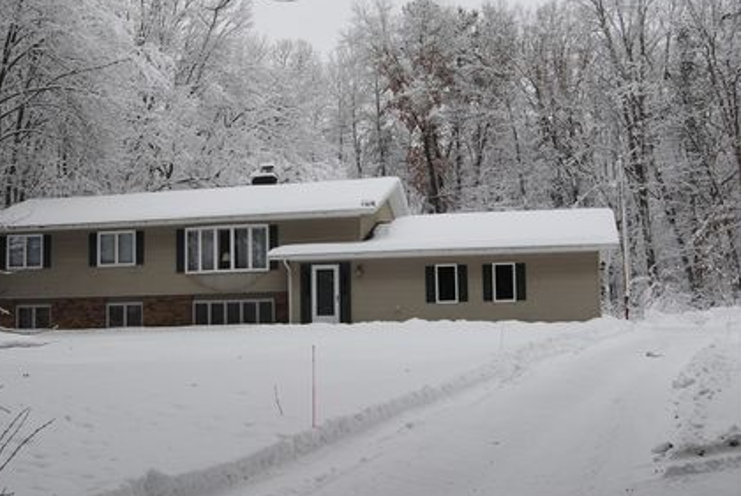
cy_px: 247
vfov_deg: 27.1
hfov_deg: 39.4
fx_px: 1030
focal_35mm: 50
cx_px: 302
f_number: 7.1
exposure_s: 1/200
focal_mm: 28
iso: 100
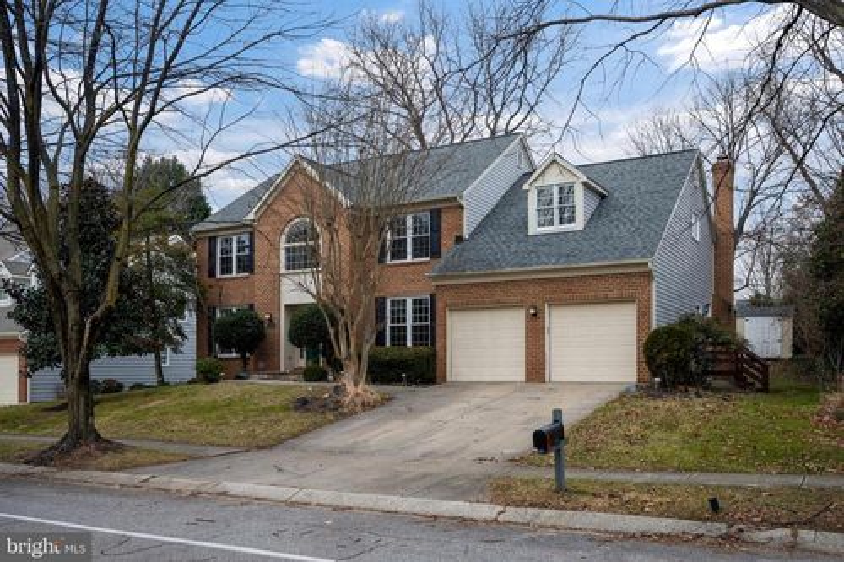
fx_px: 703
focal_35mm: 30
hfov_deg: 61.9
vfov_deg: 43.6
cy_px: 281
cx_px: 422
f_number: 8
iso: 250
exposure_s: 1/250
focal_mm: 30
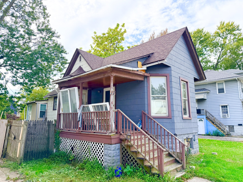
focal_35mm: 24
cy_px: 91
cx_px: 122
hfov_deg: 71.6
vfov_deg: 56.8
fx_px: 168
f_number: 1.78
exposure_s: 1/1901
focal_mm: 6.76
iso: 100
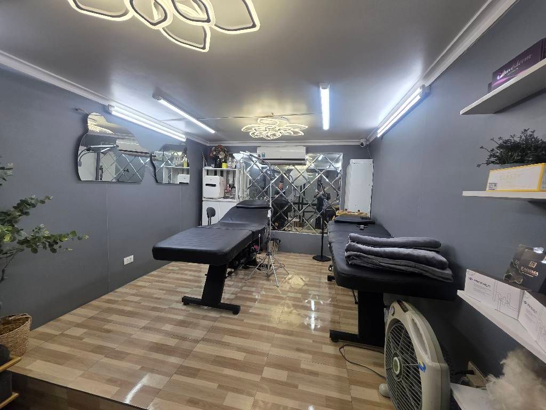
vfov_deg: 89.9
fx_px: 205
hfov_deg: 106.2
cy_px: 205
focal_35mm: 13
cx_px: 273
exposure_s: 1/100
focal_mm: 2.2
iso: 25
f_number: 1.9
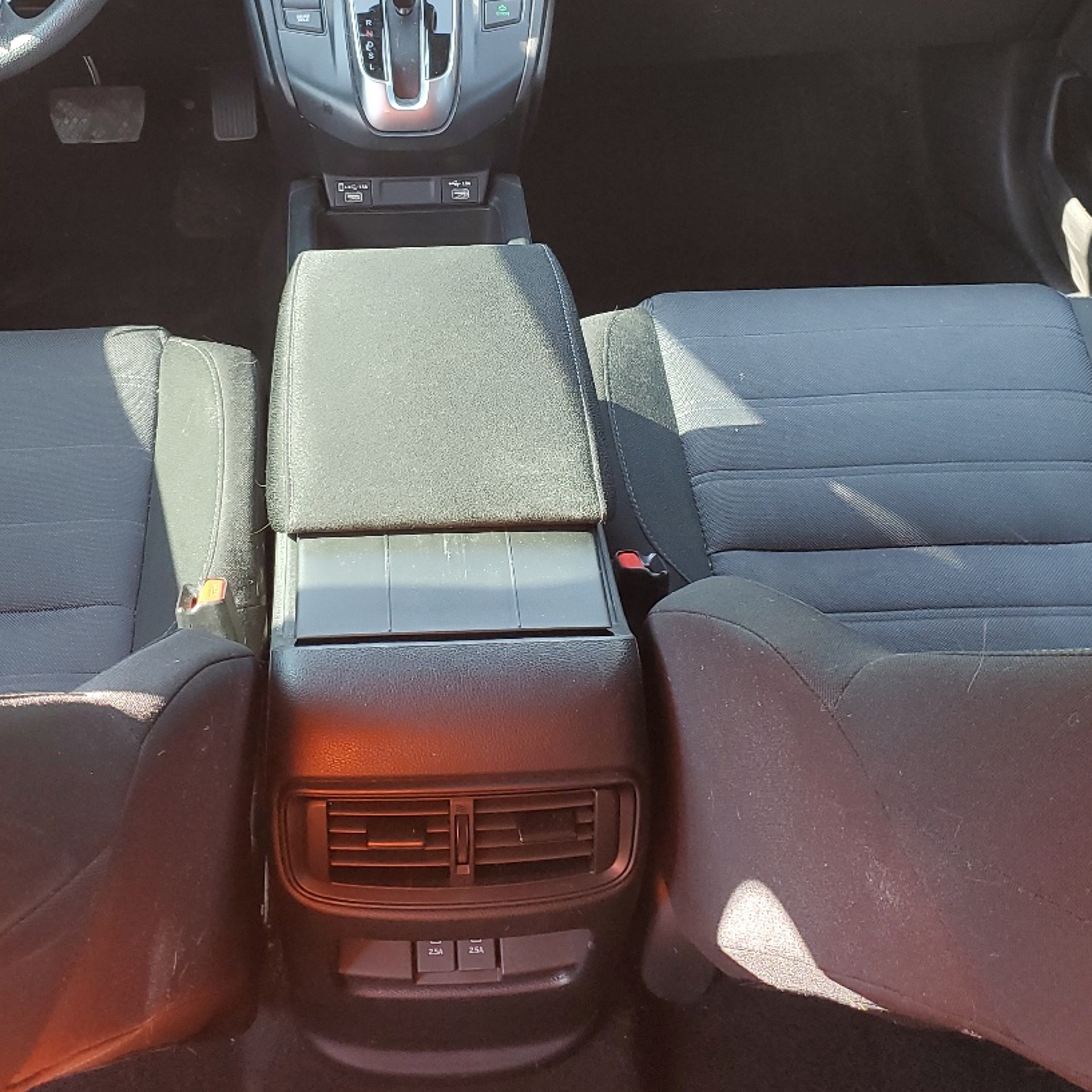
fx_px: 1606
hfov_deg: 37.4
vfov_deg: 37.0
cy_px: 329
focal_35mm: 45
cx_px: 430
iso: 66
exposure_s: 1/120
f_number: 1.5
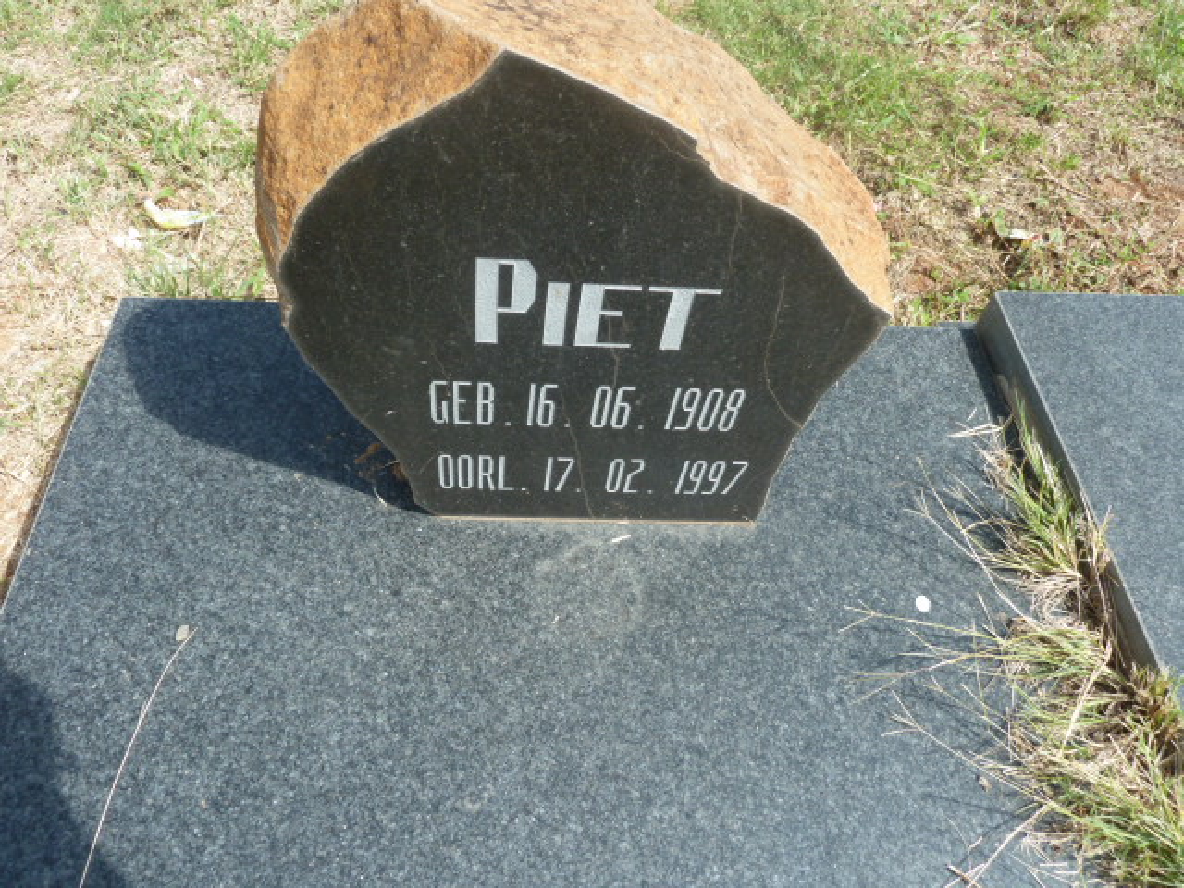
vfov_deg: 54.9
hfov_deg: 69.4
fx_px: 855
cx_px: 592
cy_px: 444
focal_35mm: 25
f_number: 4
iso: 80
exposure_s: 1/250
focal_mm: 4.1
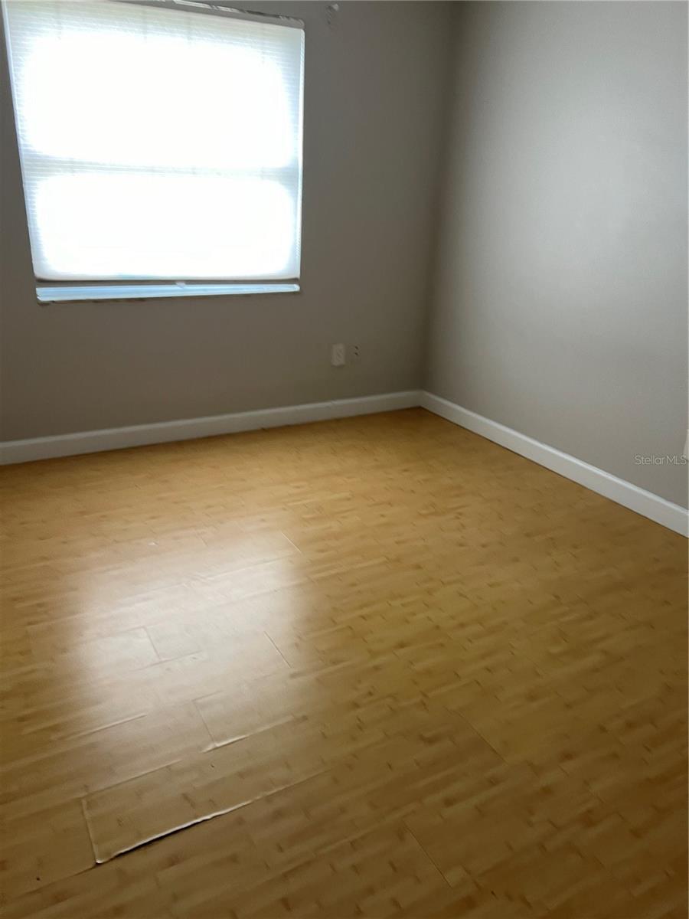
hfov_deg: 53.1
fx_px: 690
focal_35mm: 26
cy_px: 460
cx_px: 344
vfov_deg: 67.3
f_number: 1.5
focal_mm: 5.7
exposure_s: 1/60
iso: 125
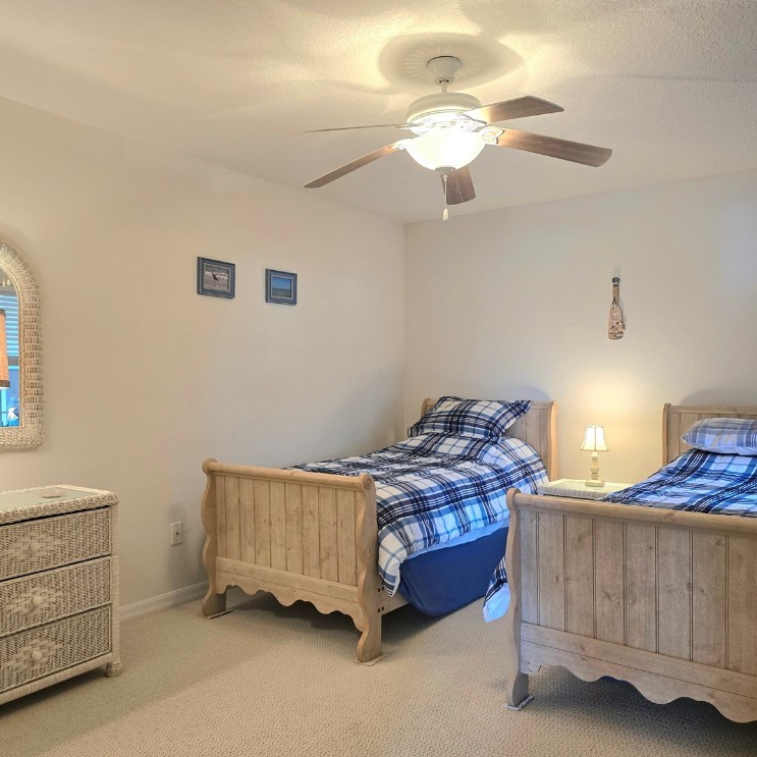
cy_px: 388
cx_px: 372
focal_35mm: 28
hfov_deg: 57.3
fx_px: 693
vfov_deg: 57.3
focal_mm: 6.3
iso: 320
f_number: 1.7
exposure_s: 1/120
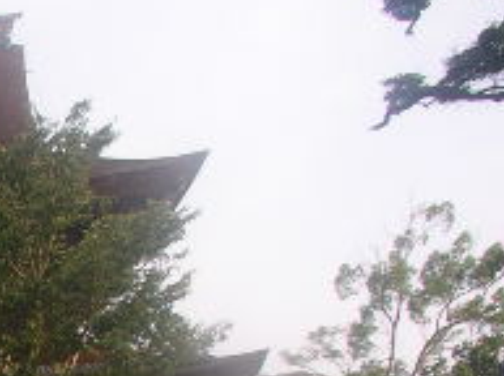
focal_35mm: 123
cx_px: -201
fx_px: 1788
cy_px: 345
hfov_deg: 15.1
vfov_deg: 11.9
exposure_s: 1/125
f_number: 2.8
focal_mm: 5.7
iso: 50
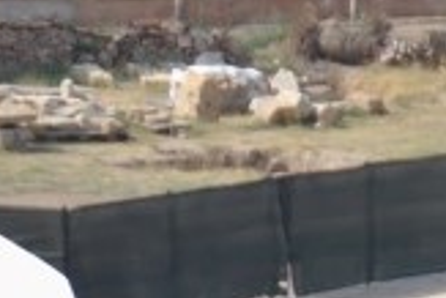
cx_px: 1452
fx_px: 9815
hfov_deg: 2.6
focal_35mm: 792
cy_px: 828
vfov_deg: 1.7
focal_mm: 75
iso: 100
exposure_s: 1/500
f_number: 5.6
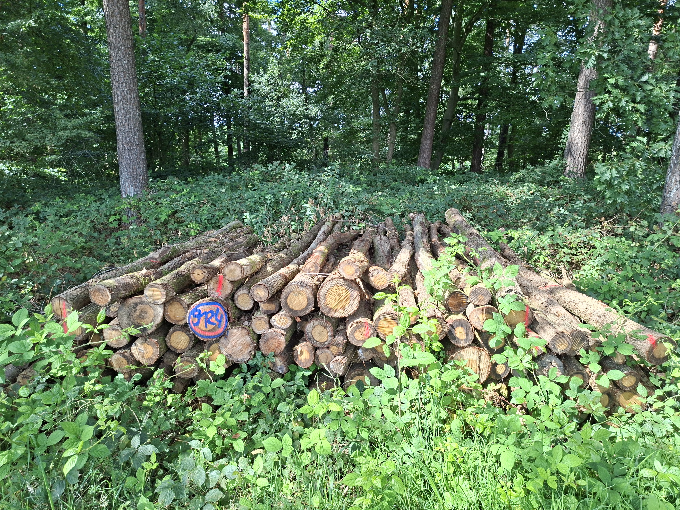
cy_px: 255
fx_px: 452
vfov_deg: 58.9
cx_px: 340
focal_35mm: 23
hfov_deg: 73.9
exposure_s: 1/269
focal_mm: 5.54
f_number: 1.8
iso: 50
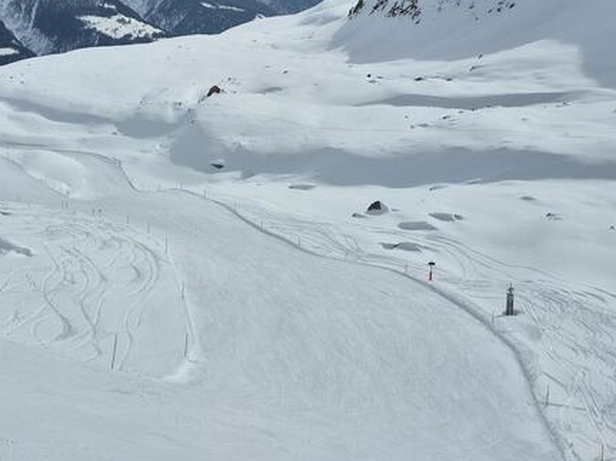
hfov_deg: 34.7
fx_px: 978
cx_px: 224
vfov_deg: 26.3
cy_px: 135
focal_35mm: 55
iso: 25
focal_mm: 5.4
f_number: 1.8
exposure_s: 1/5888
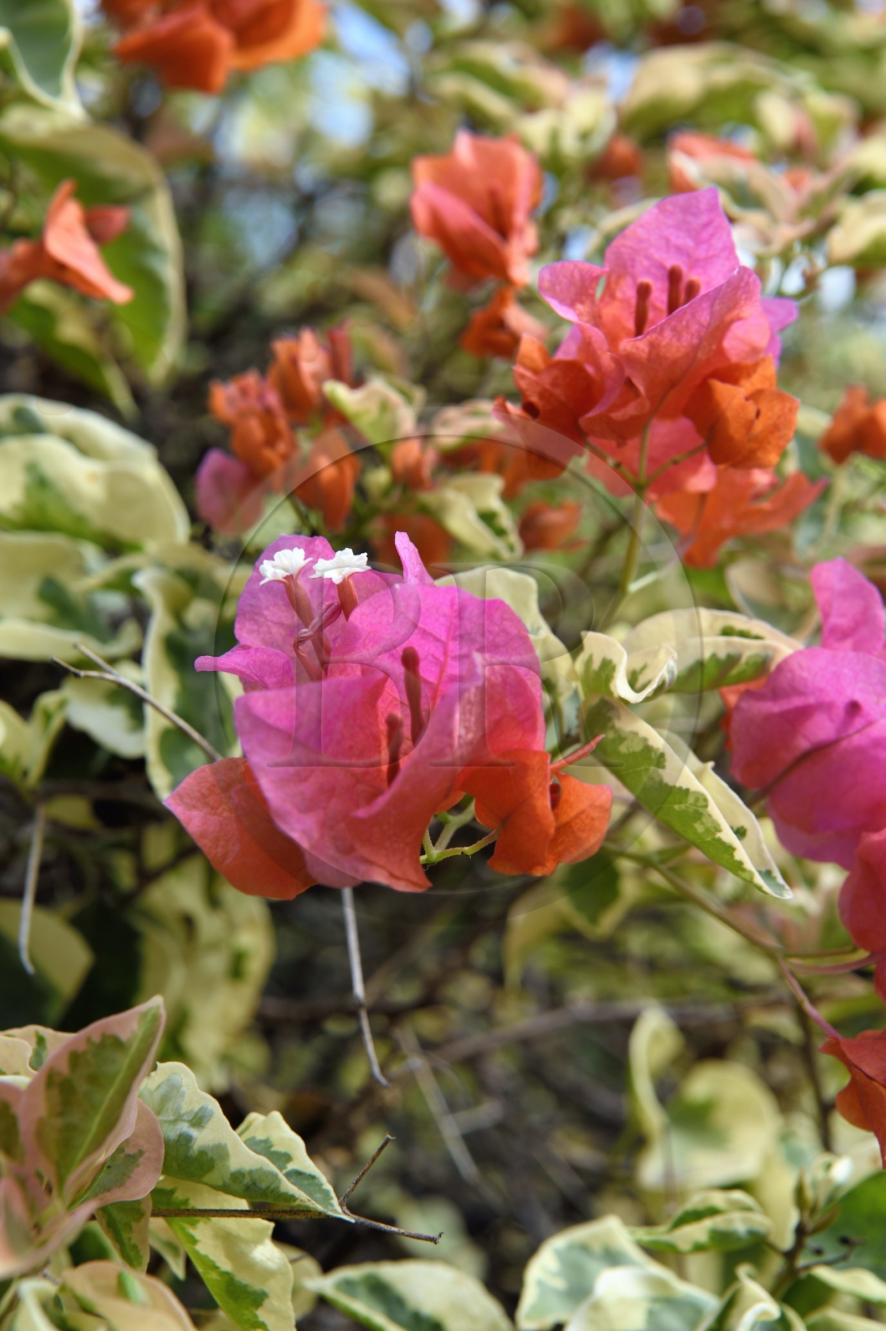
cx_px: 443
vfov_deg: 28.9
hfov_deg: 19.4
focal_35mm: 70
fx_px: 2586
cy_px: 666
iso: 250
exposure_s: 1/250
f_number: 13
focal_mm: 70
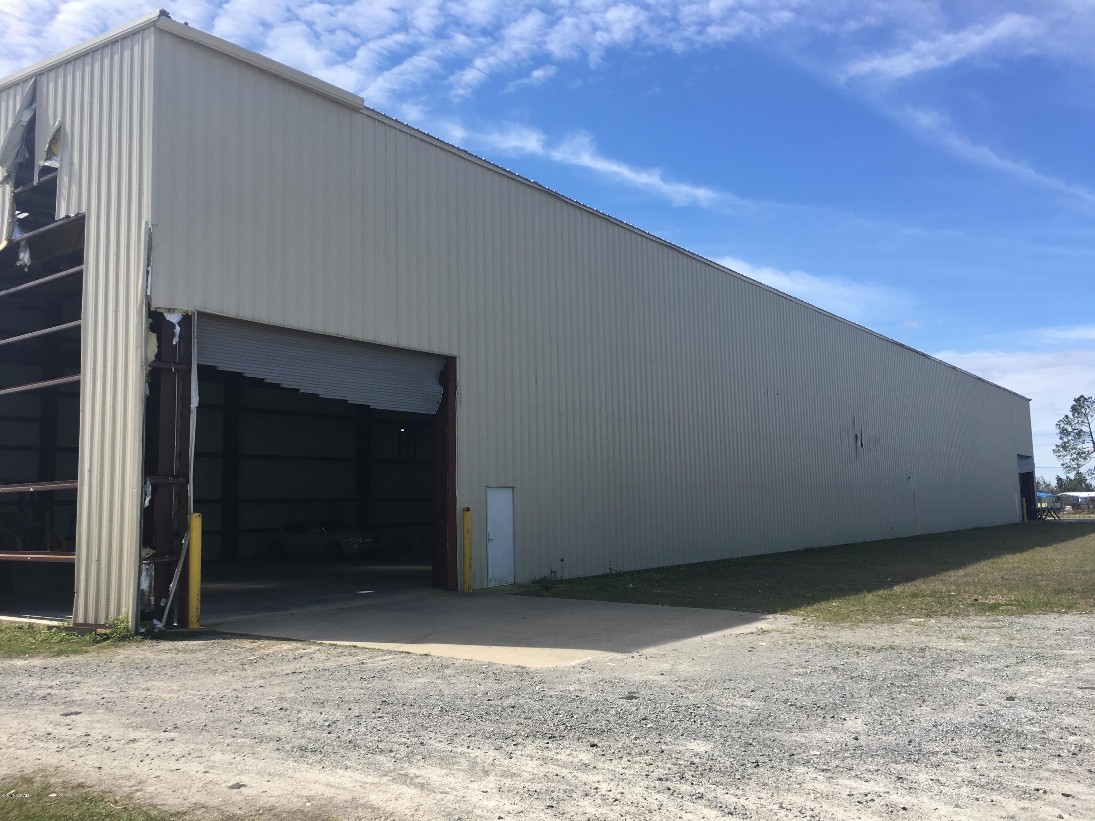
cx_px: 548
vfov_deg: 48.2
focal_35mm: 29
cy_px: 410
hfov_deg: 61.7
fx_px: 917
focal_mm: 4.15
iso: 25
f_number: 2.2
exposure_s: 1/1115
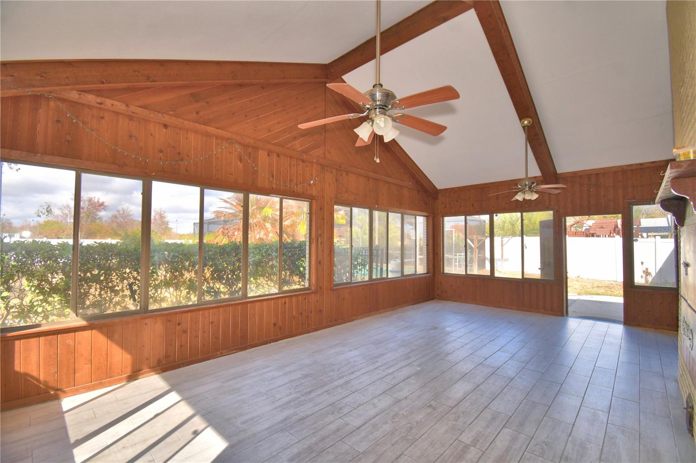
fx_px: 290
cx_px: 348
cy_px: 232
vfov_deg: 77.3
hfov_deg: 100.4
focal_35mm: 15
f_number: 4.5
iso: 100
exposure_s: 1/250
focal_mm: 10
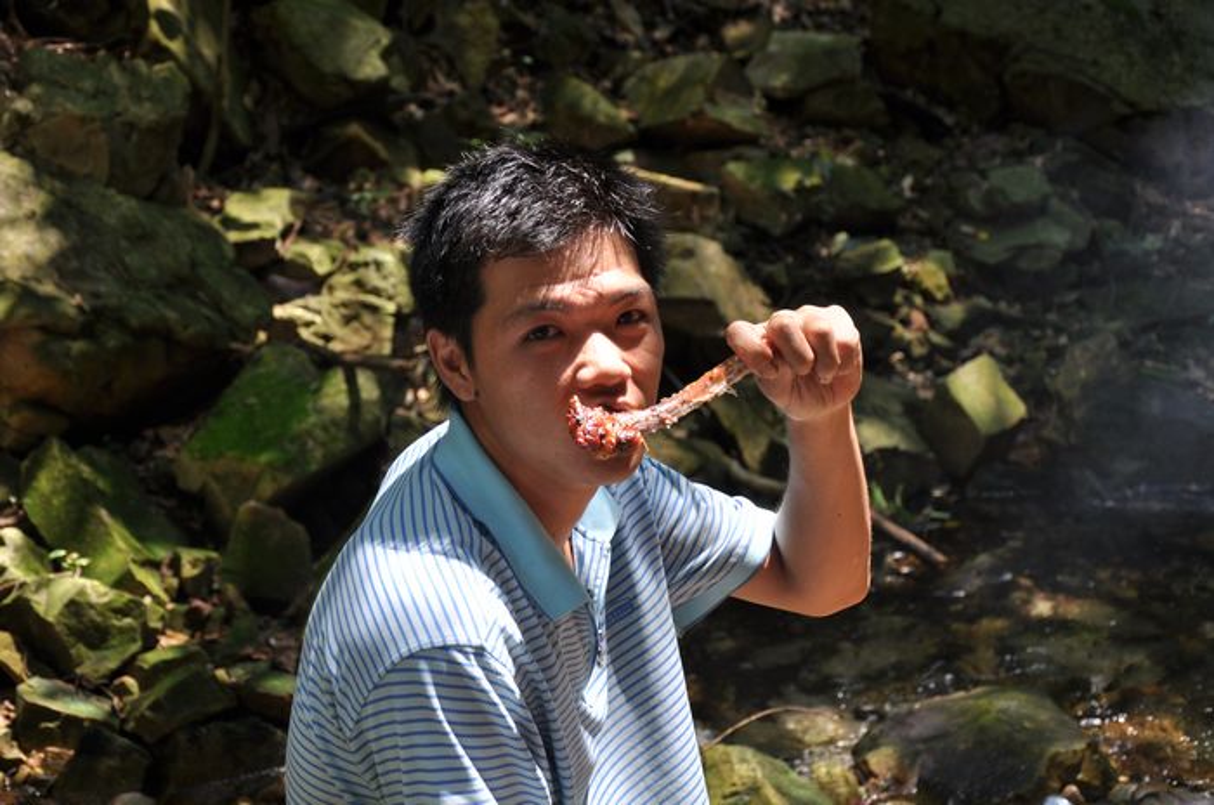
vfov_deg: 18.9
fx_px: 2424
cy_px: 402
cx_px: 607
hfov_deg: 28.1
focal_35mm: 72
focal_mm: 48
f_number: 4.8
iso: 250
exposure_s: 1/125
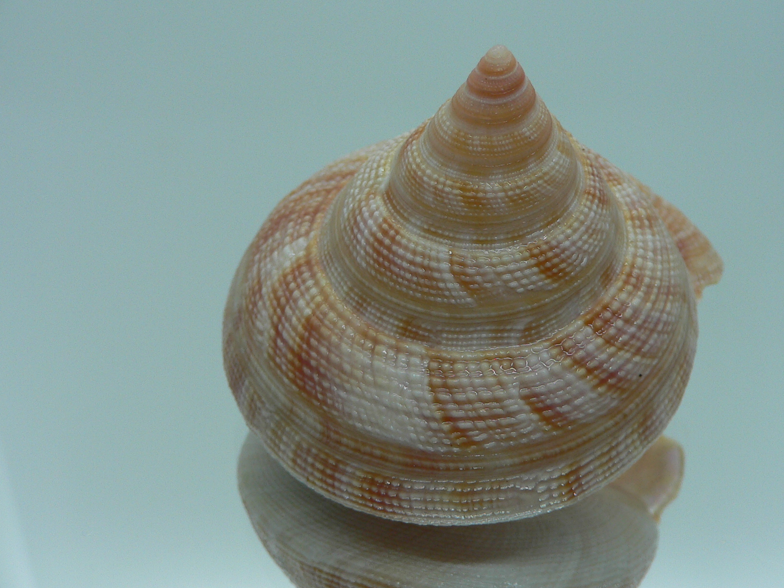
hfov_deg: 43.8
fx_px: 974
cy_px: 288
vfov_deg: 33.6
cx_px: 441
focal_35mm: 43
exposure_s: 1/60
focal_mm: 4.6
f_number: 2.8
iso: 80
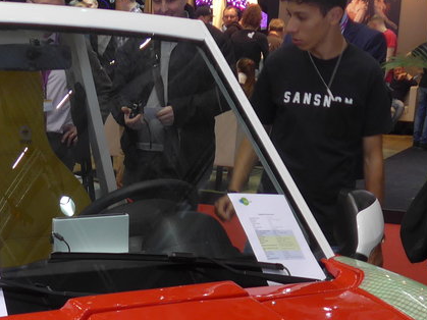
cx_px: 154
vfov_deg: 16.9
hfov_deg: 23.5
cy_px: 395
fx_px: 1024
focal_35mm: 83
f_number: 2
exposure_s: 1/60
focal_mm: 6
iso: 160
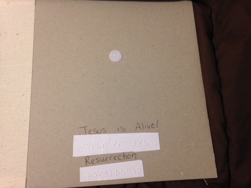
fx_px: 239
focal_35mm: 33
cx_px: 126
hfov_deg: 55.4
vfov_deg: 42.9
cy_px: 94
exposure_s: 1/20
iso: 200
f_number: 2.4
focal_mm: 4.12
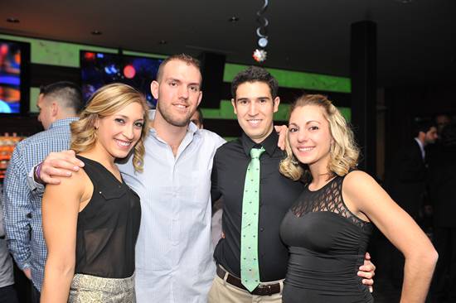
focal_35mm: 38
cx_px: 228
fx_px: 481
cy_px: 152
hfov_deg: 50.7
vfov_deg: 35.0
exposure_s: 1/100
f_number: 4
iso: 1000
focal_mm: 38
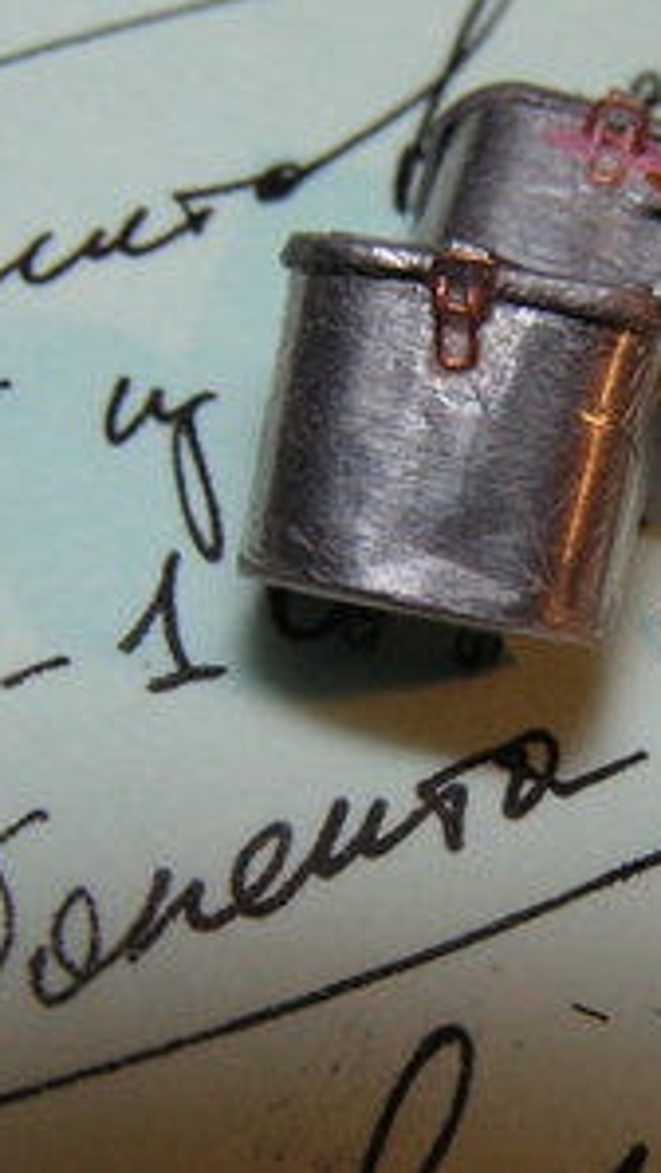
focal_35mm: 98
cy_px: 586
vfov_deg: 21.8
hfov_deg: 12.3
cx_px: 586
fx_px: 3048
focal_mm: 11.1
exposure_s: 1/80
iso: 100
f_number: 5.6
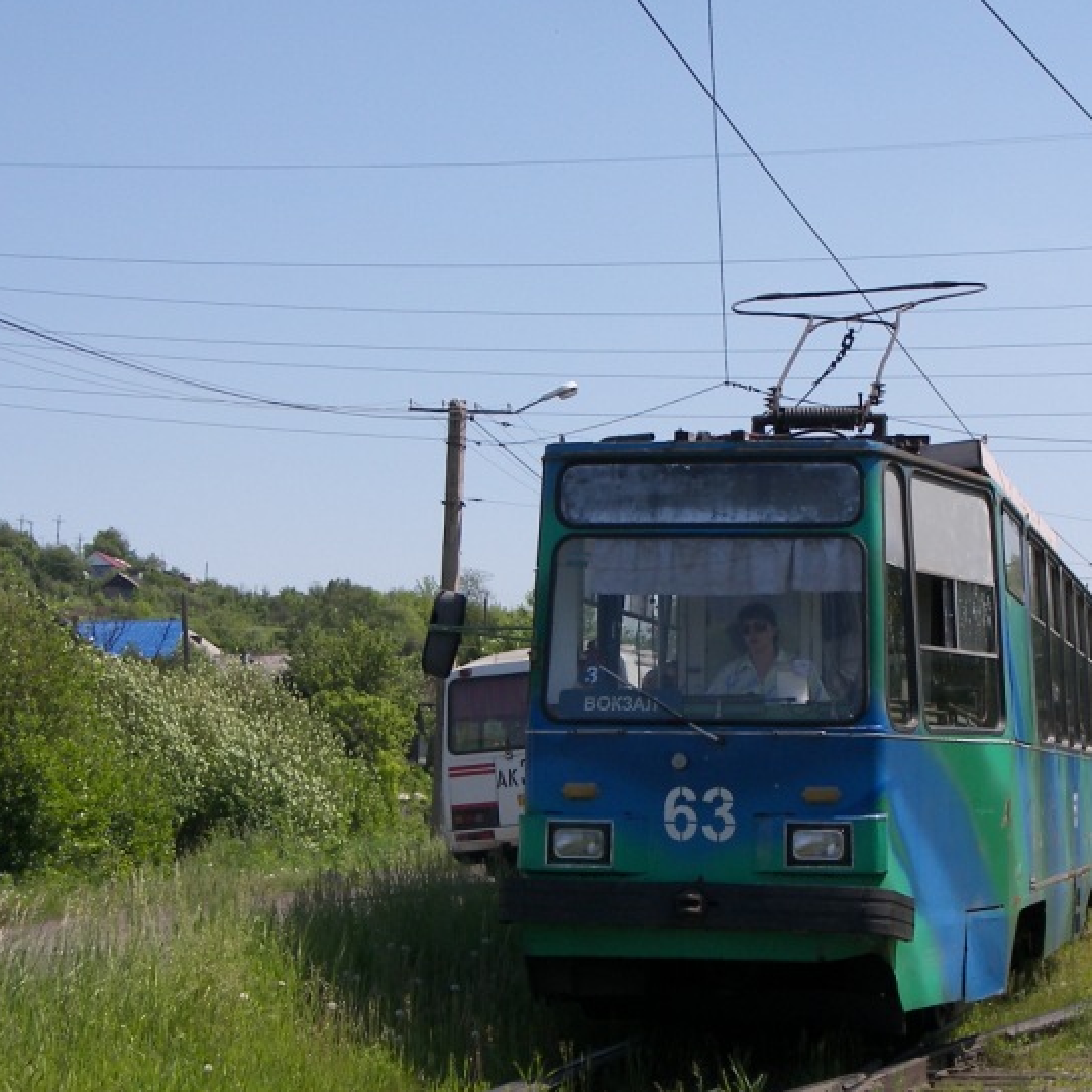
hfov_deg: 19.9
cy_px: 670
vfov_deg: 19.9
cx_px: 692
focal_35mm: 87
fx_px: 3105
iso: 50
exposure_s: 1/640
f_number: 3.6
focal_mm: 10.8
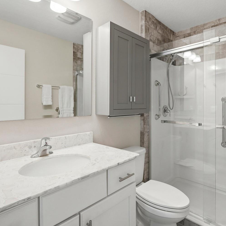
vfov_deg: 67.9
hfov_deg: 67.8
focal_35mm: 23
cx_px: 124
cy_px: 106
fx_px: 168
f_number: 8
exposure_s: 1/800
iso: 2500
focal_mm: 16.5
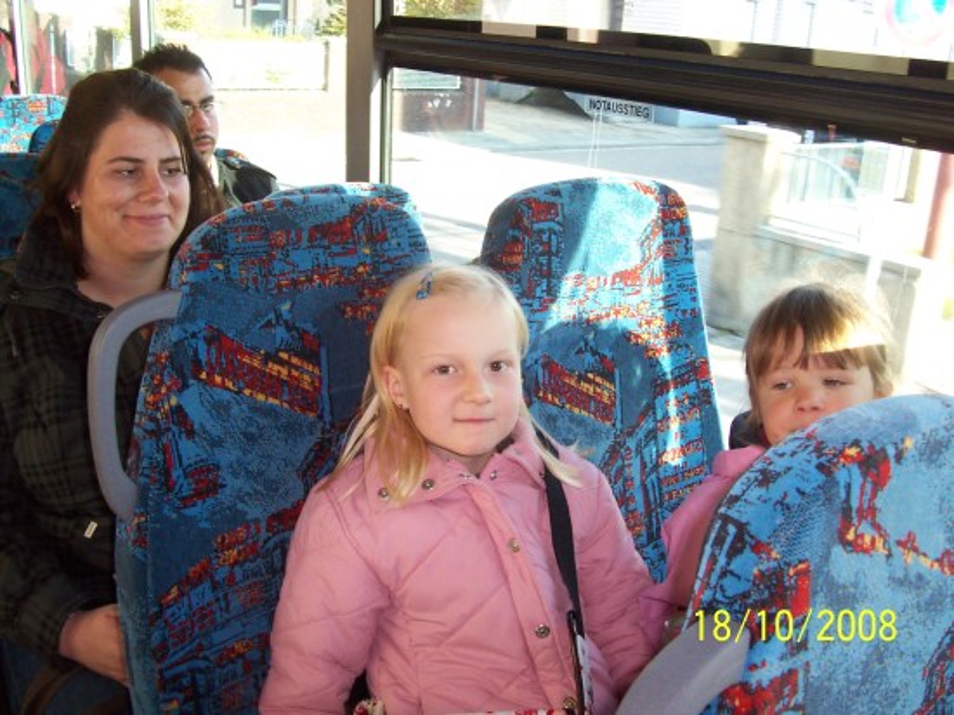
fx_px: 1019
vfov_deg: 38.6
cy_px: 358
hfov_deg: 50.2
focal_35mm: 37
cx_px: 477
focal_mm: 5.6
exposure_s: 1/90
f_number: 2.8
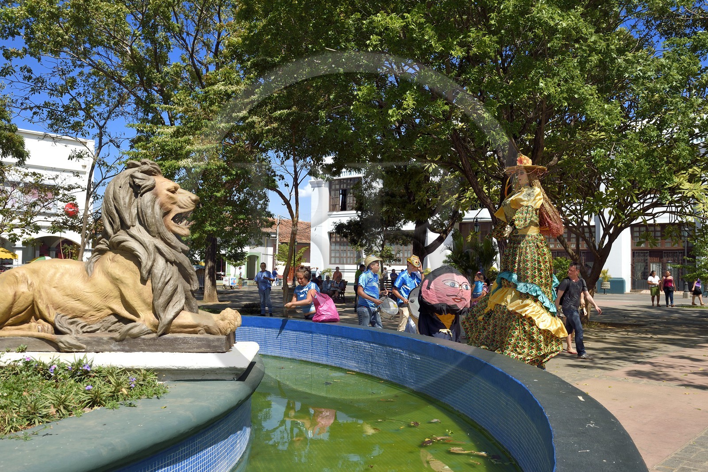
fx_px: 629
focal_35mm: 32
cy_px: 236
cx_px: 354
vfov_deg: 41.1
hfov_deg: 58.7
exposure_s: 1/500
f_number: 9
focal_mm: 32
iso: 200
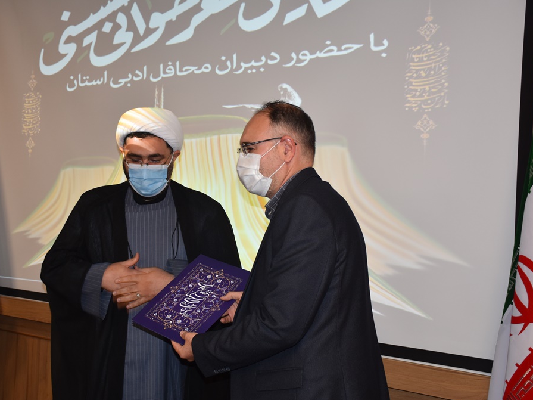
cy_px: 201
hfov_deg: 42.4
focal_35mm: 45
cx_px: 232
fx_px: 686
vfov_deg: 32.5
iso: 400
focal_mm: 27
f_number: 4
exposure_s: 1/60
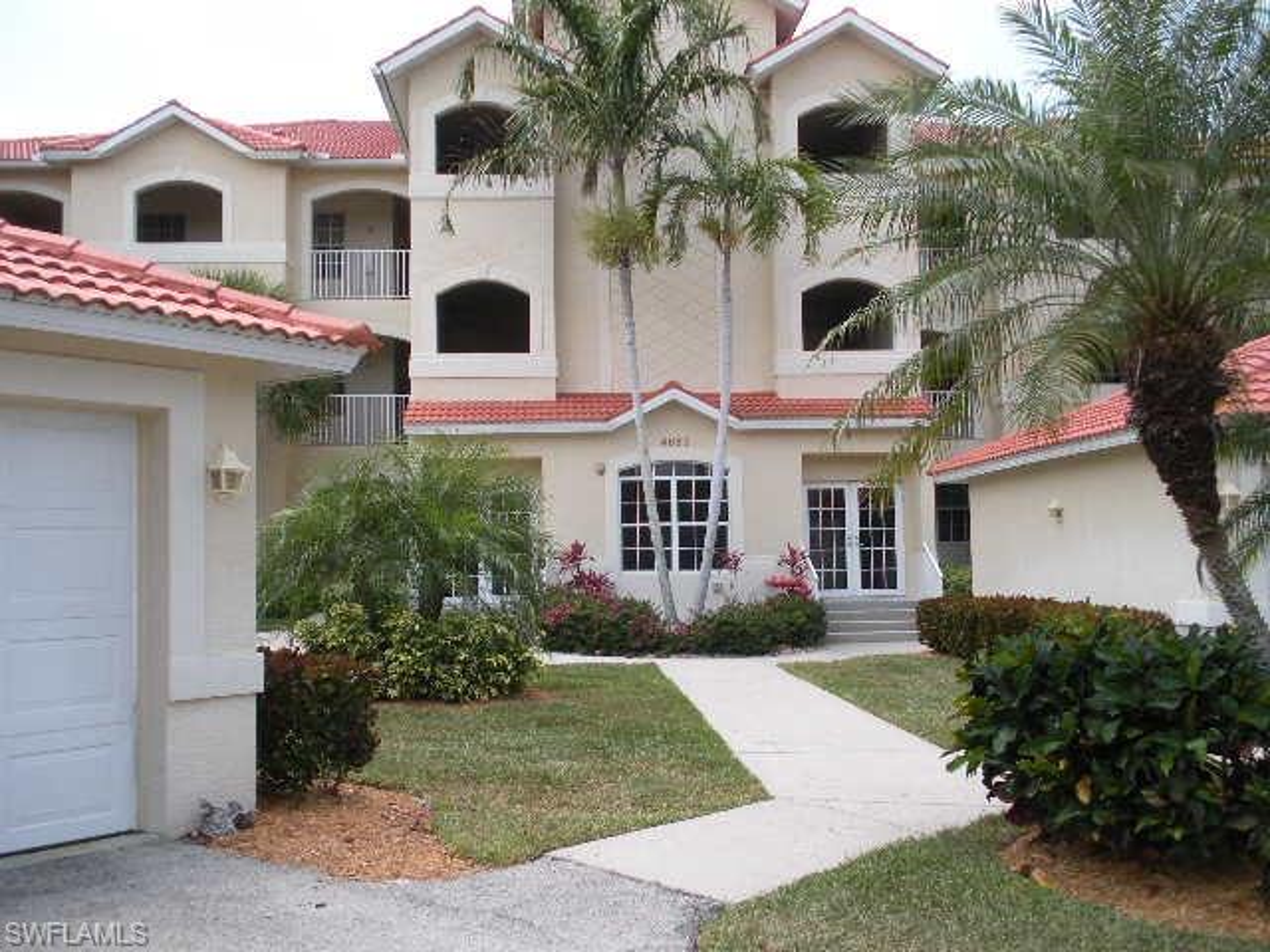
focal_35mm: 36
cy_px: 476
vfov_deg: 39.7
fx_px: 1321
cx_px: 635
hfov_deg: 51.4
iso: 88
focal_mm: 6.3
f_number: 3.5
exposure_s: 1/256
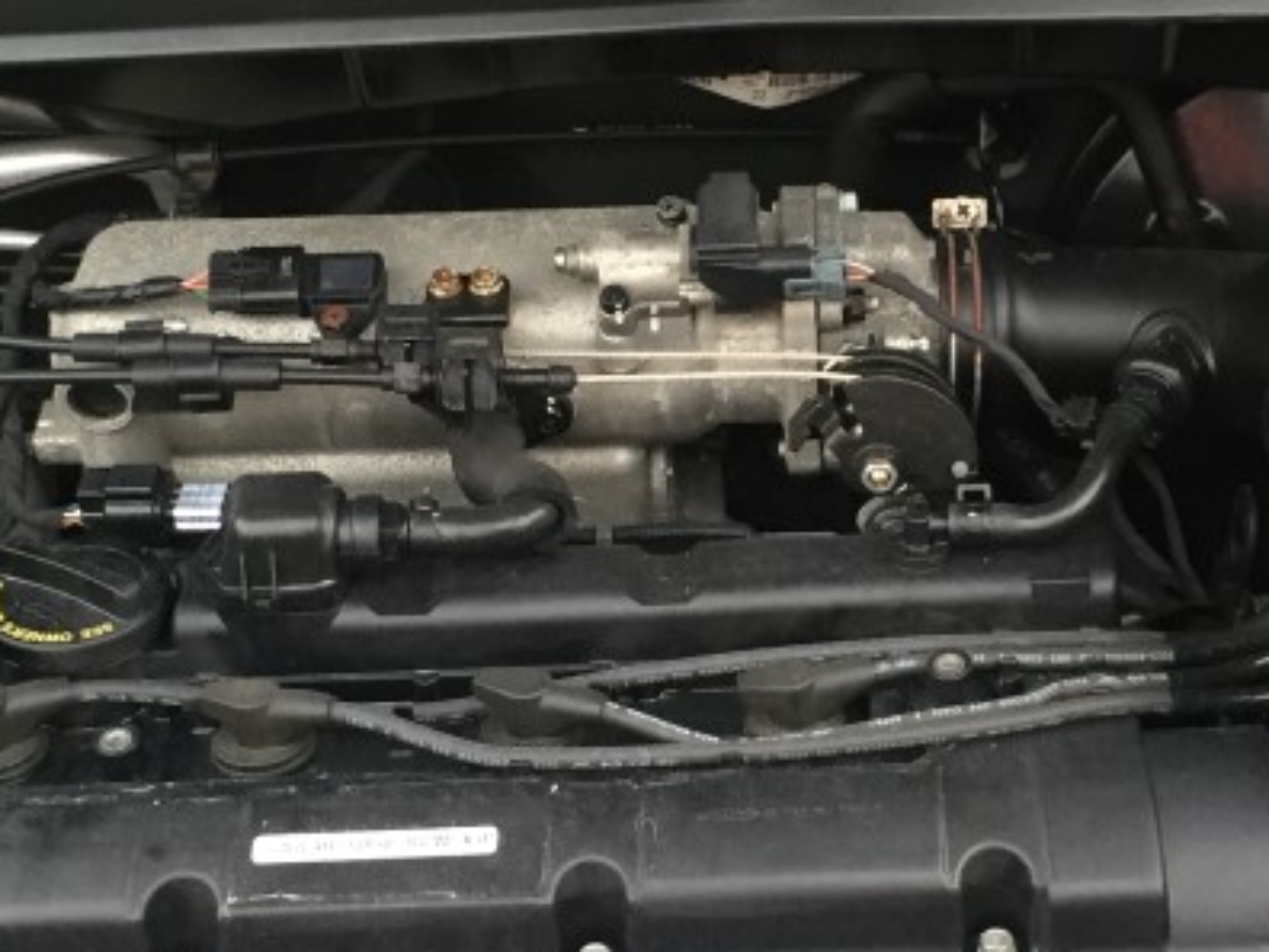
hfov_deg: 25.8
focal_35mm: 75
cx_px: 849
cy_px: 487
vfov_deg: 19.6
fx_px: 2749
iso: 40
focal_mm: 4.15
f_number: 2.2
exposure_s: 1/30
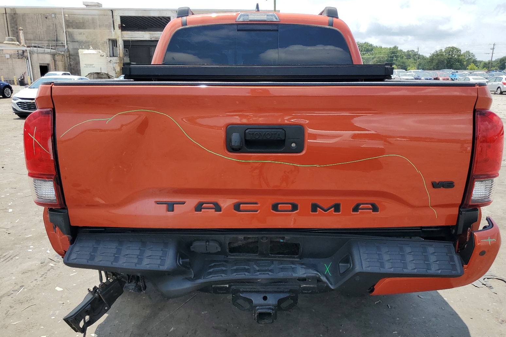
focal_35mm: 28
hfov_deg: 65.5
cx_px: 262
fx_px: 394
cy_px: 185
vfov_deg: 46.3
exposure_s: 1/2000
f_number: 1.5
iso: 50
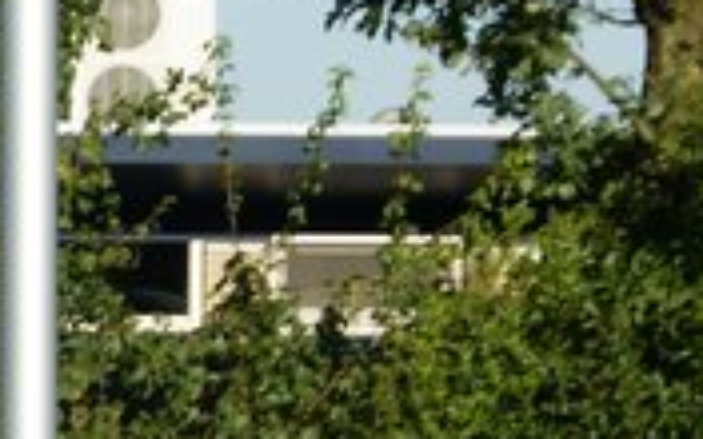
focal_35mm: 572
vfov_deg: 2.3
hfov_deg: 3.6
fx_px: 10968
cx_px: -871
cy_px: 321
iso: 100
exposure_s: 1/320
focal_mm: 55
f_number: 7.1
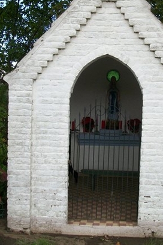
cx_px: 104
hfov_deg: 27.4
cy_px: 88
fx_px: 333
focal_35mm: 49
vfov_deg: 40.0
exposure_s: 1/400
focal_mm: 5.7
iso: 80
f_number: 2.9
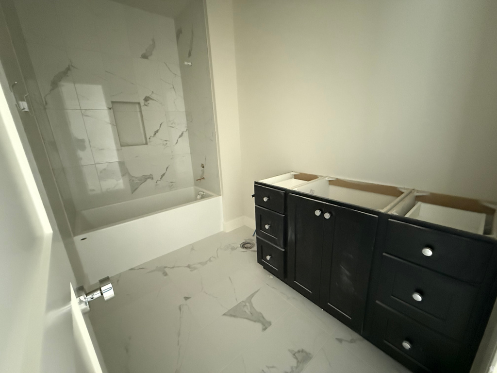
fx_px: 201
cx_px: 248
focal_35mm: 14
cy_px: 186
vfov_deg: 85.7
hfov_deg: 102.1
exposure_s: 1/52
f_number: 2.2
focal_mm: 2.22
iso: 1600
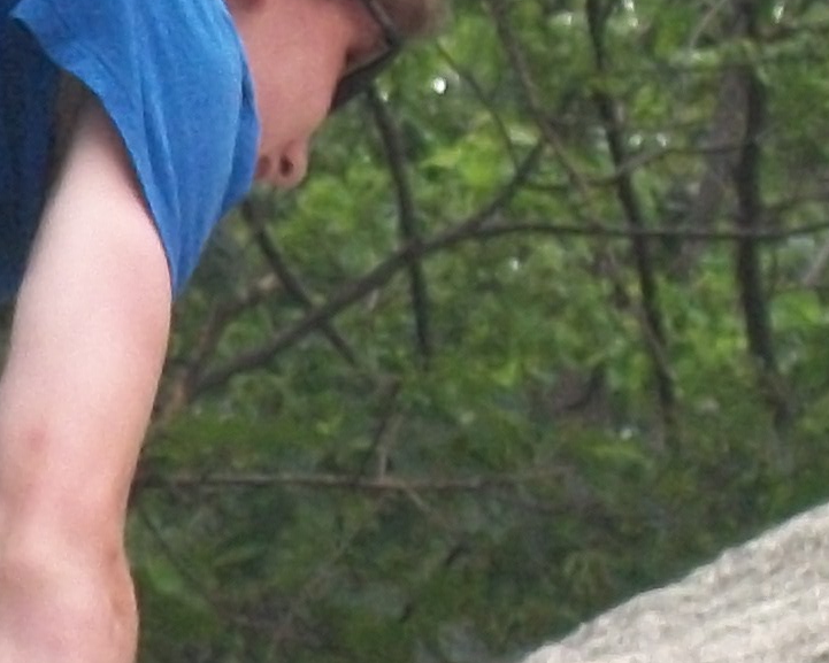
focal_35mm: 521
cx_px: -784
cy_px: 576
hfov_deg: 3.7
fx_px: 12785
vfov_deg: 3.0
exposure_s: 1/160
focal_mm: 18.8
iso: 320
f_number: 5.7
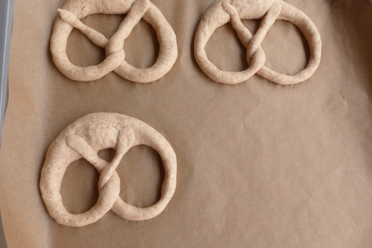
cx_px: 181
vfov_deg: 47.9
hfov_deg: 67.4
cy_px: 114
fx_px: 279
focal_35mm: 27
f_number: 2.8
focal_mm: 4.5
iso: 100
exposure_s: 1/60
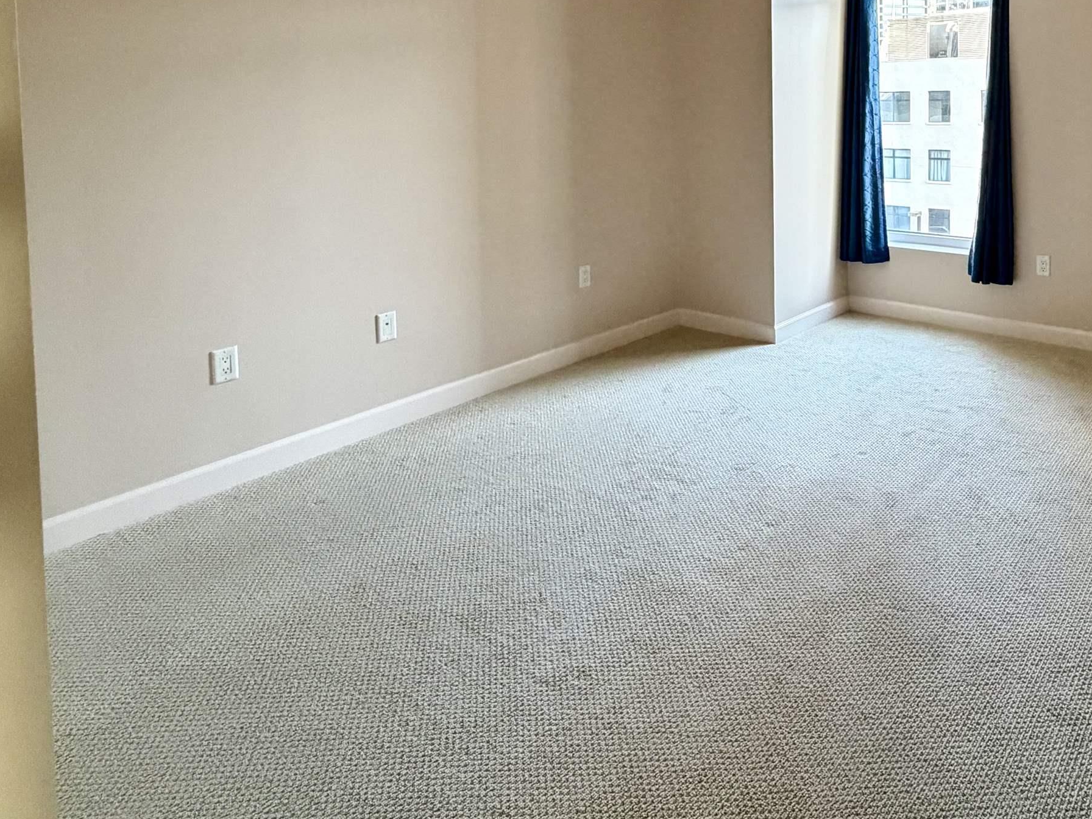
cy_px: 140
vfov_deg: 52.3
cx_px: 817
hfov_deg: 67.1
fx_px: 757
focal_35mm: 24
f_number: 2.2
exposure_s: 1/60
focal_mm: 2.22
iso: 500
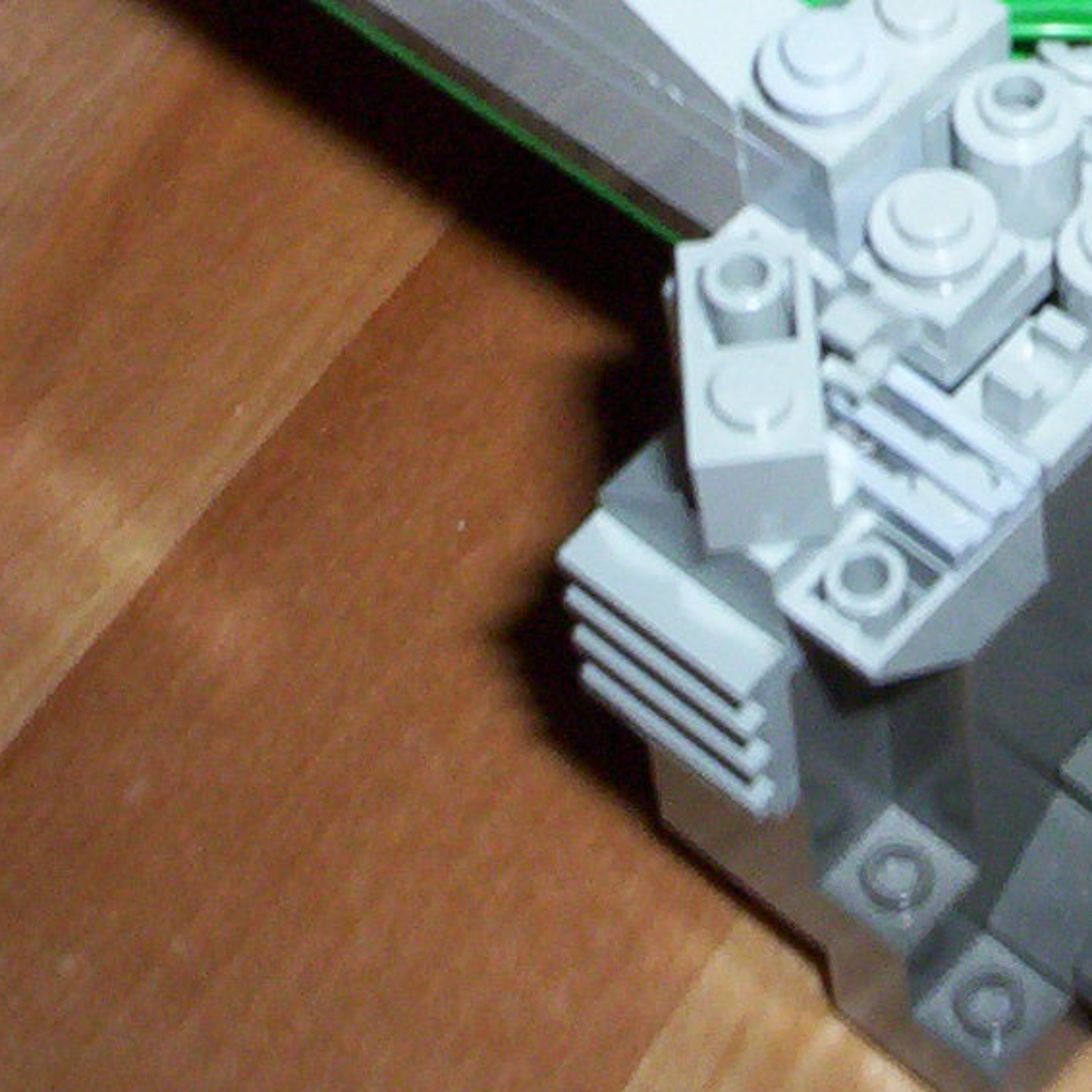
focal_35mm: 97
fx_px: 3462
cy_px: 46
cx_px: 1227
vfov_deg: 17.6
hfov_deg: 17.3
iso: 140
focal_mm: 4.99
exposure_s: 1/60
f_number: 4.5
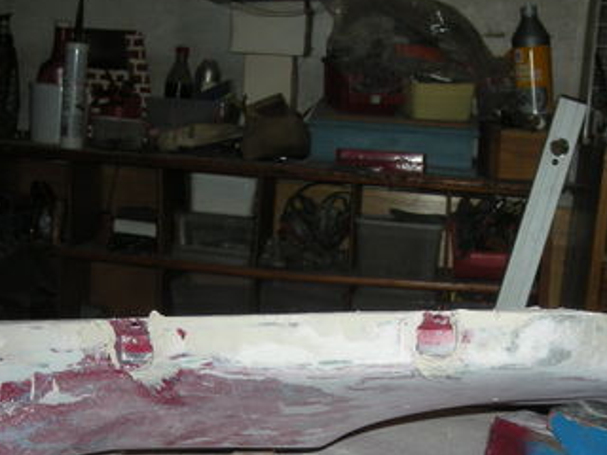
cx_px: 364
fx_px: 1227
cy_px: 351
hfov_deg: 27.7
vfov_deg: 20.8
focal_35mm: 70
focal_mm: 5.7
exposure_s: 1/60
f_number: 2.8
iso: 50
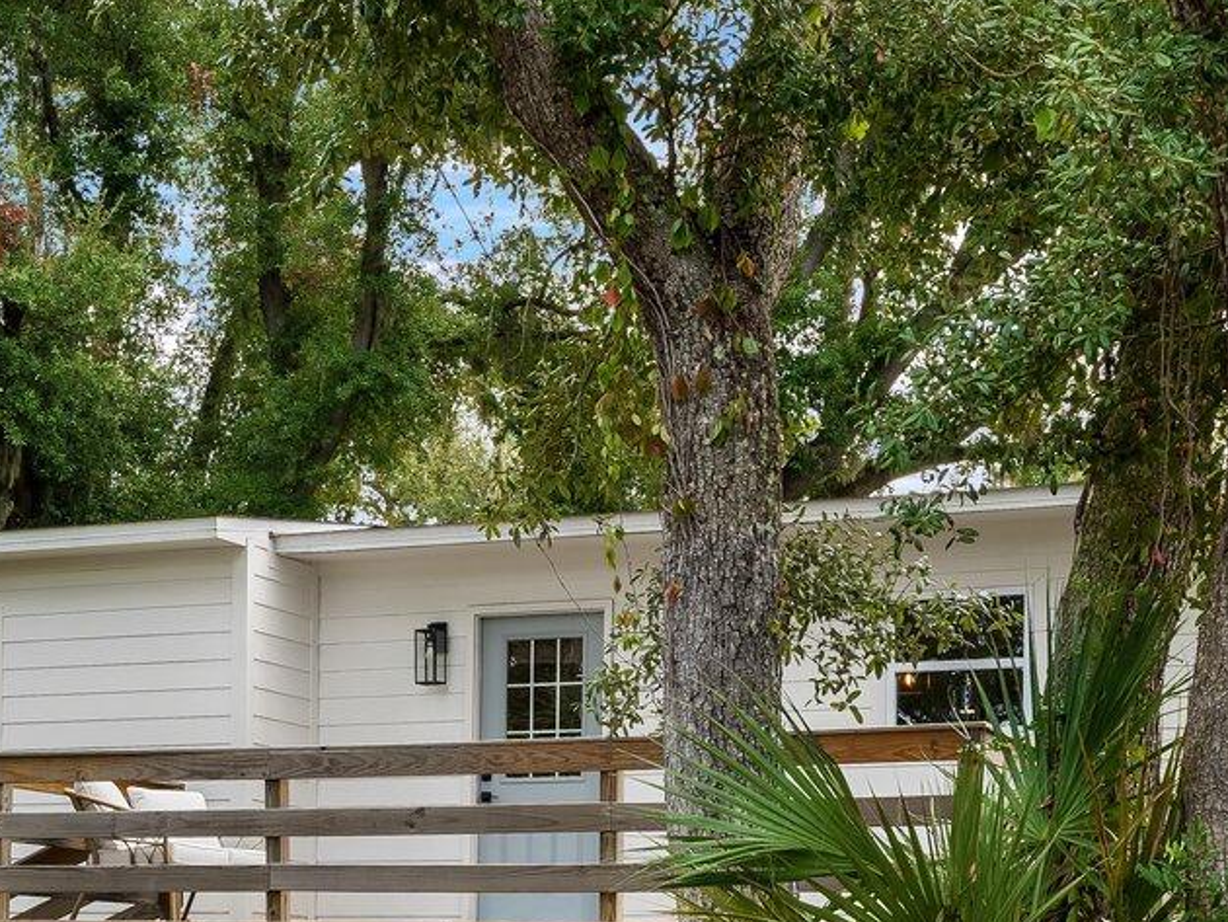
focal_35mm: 75
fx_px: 2662
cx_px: 610
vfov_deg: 18.9
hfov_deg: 26.0
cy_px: 1015
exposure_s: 1/30
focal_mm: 24
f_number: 9
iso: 125
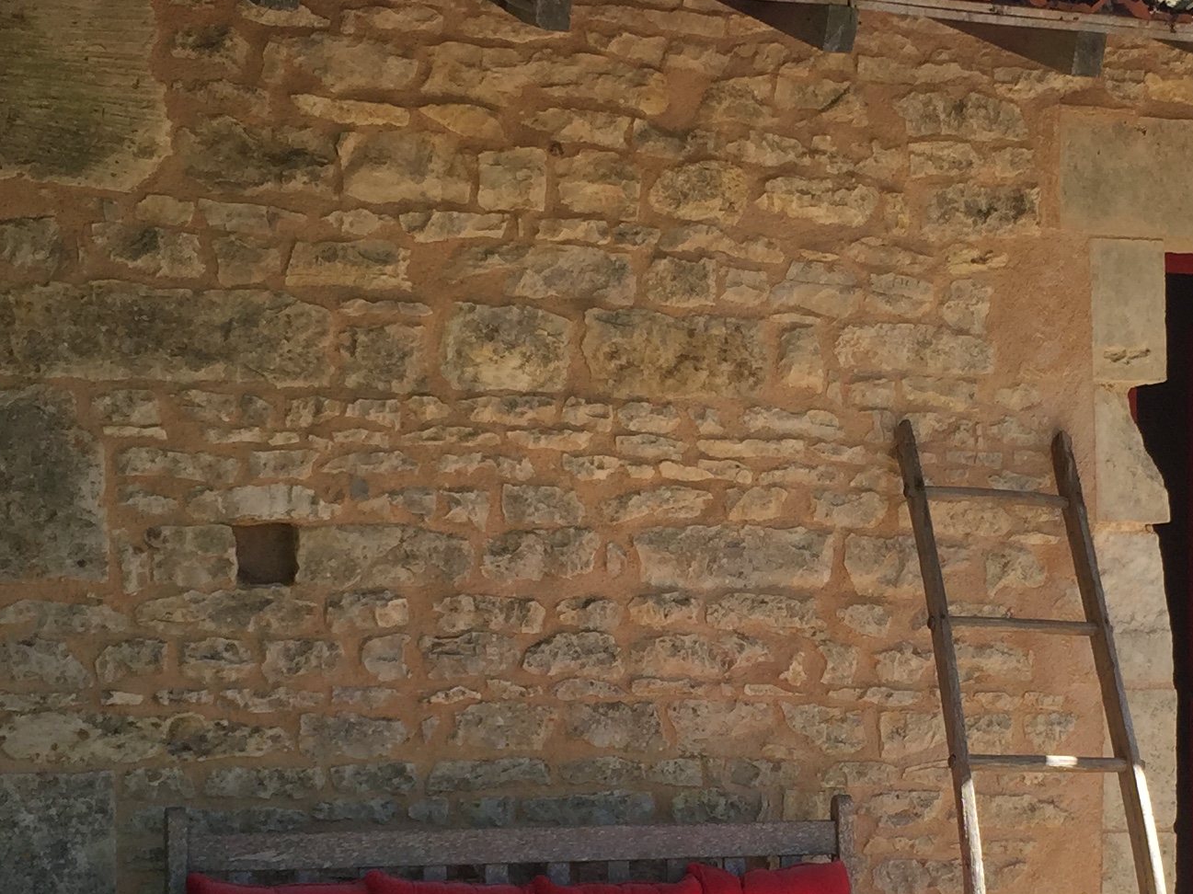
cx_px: 839
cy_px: 699
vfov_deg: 20.0
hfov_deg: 26.5
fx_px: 2515
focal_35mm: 73
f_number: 2.2
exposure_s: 1/638
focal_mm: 4.15
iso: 32
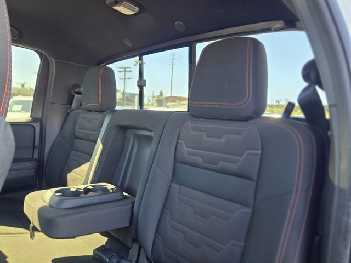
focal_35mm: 23
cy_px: 132
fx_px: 233
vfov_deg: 58.9
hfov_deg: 73.9
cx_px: 176
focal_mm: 6.3
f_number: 1.7
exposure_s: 1/180
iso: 200
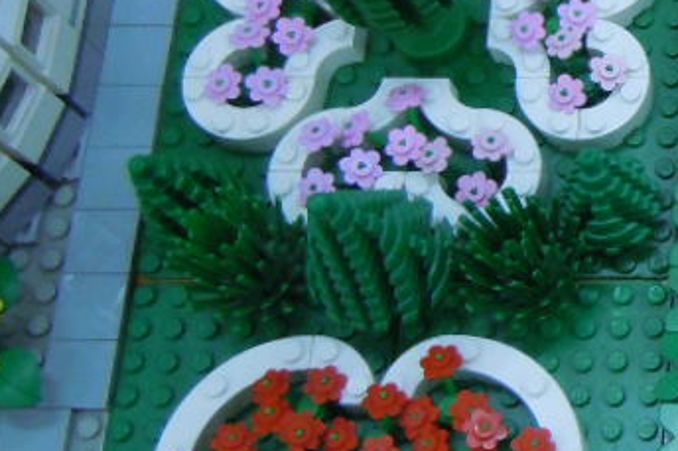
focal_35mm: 93
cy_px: 98
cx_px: 938
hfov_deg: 19.7
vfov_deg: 14.6
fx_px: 1751
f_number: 3.5
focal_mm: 5.4
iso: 400
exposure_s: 1/50
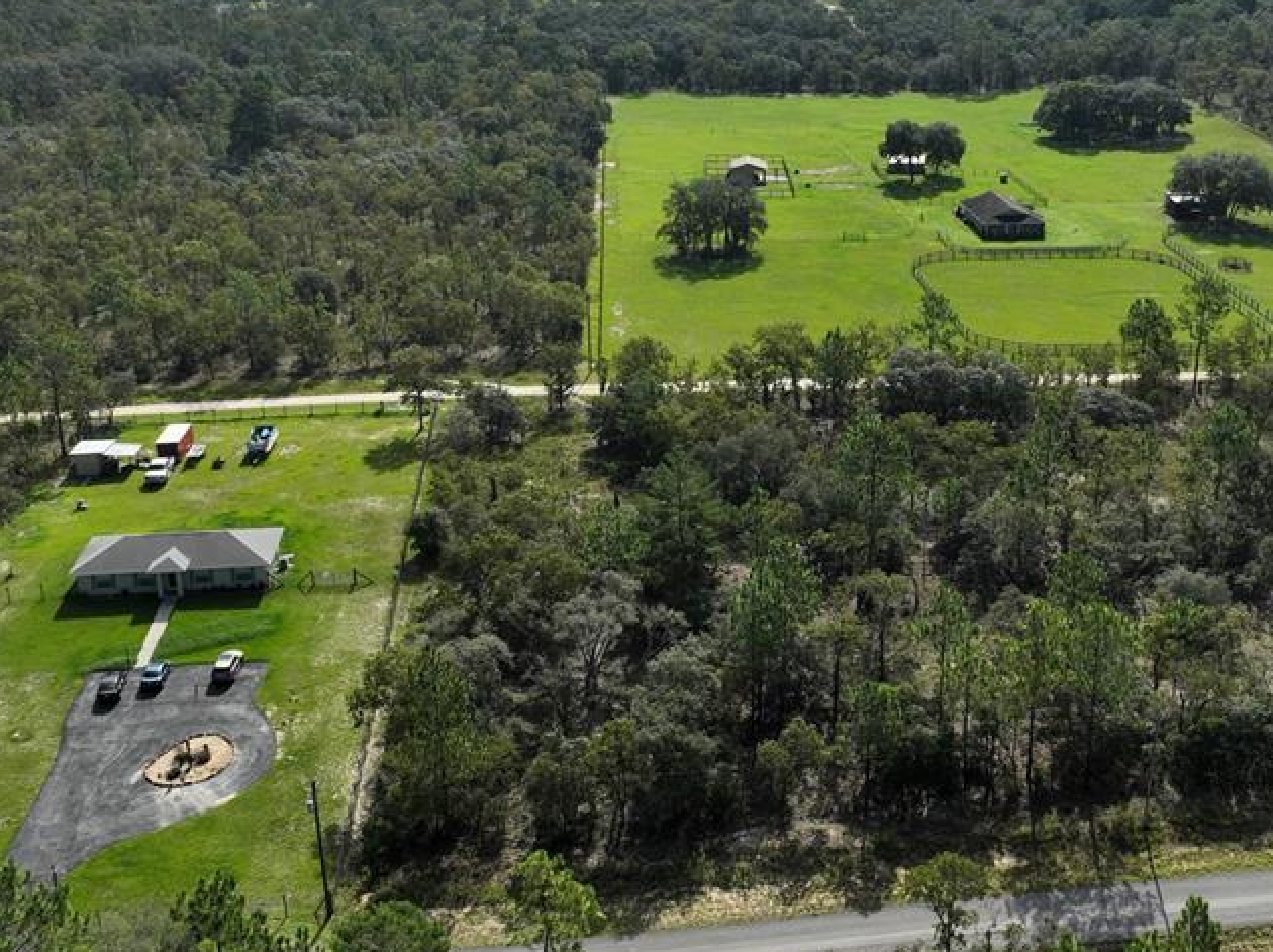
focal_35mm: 39
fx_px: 1433
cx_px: 671
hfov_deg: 47.9
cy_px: 491
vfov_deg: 36.7
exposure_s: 1/4000
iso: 180
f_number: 2.8
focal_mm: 12.29
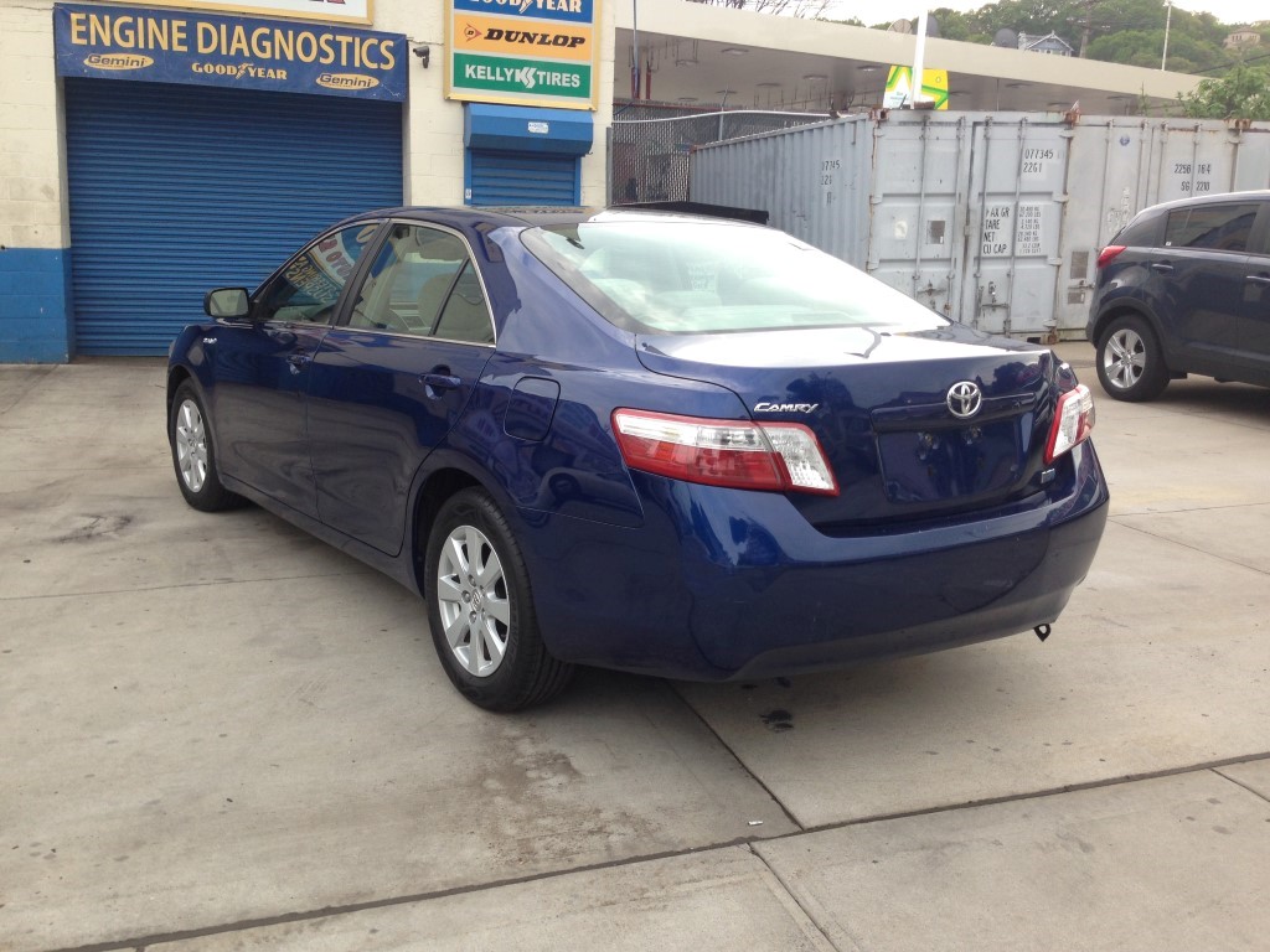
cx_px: 635
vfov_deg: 42.9
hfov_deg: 55.4
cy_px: 476
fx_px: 1211
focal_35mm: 33
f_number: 2.4
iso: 50
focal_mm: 4.12
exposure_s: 1/224
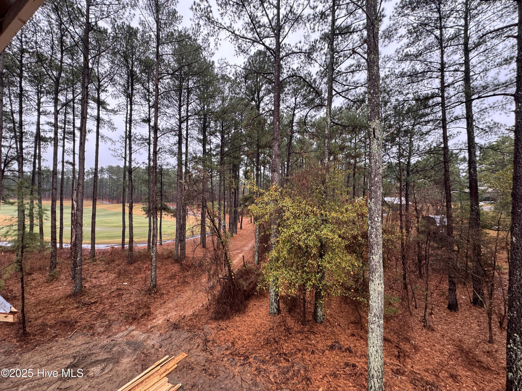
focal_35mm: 14
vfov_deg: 85.7
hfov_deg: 102.1
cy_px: 196
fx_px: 211
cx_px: 261
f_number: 2.2
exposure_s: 1/99
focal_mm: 2.22
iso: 160
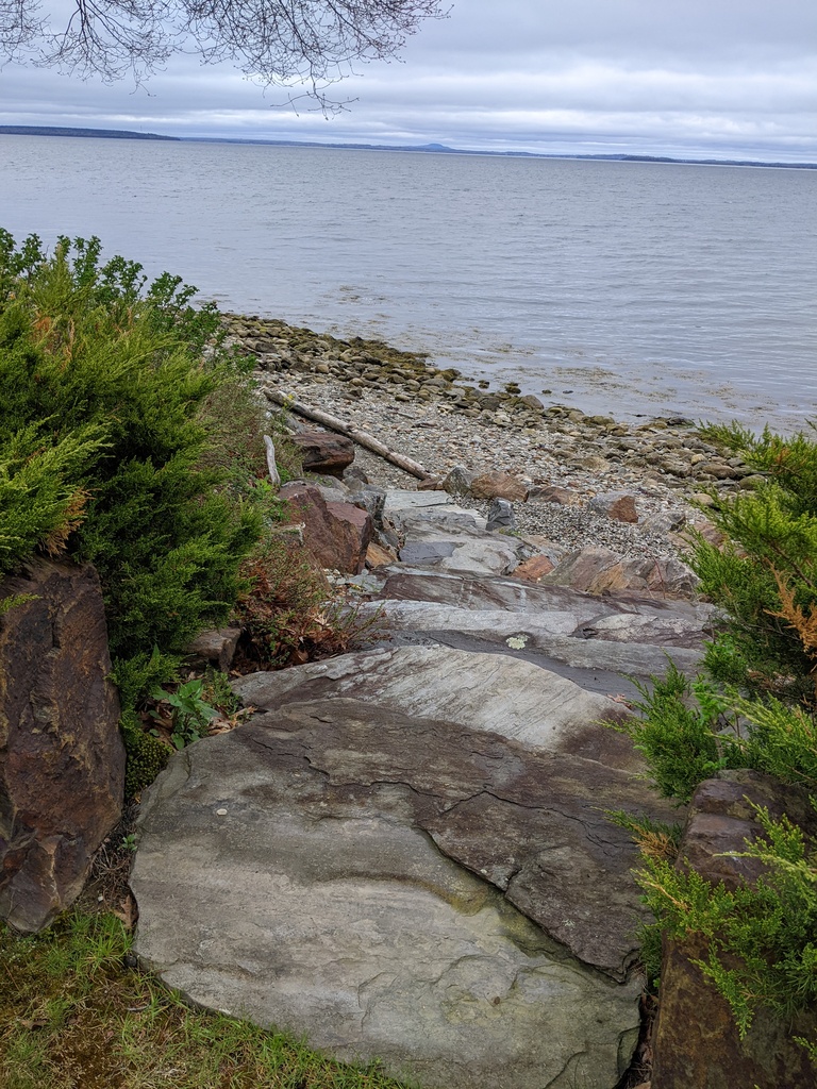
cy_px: 544
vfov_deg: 65.3
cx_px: 408
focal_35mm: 27
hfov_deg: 51.4
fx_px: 850
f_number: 1.8
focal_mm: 4.44
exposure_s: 1/1117
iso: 56
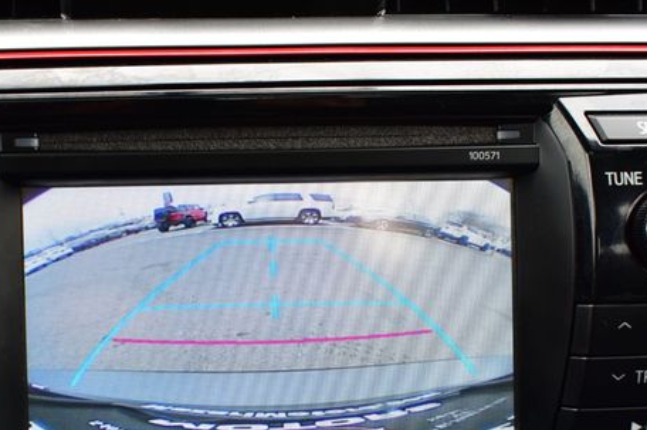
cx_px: 257
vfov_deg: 22.9
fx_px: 1059
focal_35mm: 59
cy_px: 280
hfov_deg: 33.9
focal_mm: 28
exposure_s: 1/40
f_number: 7.1
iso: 400
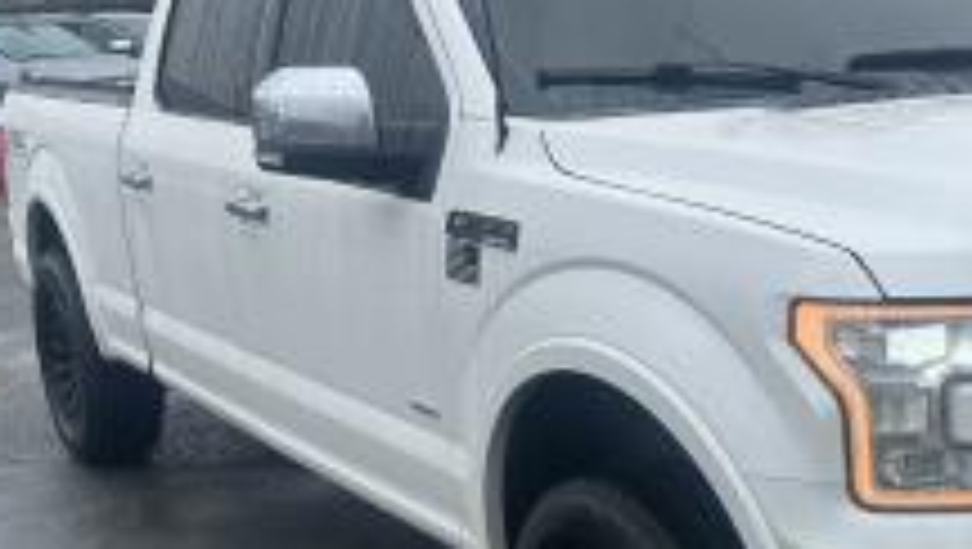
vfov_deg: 19.7
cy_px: 405
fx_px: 1574
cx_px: 711
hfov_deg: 33.7
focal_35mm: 61
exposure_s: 1/1131
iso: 80
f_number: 1.78
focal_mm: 6.86
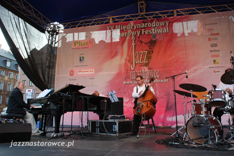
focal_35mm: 28
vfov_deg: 46.4
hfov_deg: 65.5
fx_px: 182
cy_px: 75
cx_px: 120
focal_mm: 18
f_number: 3.5
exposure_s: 1/50
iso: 200
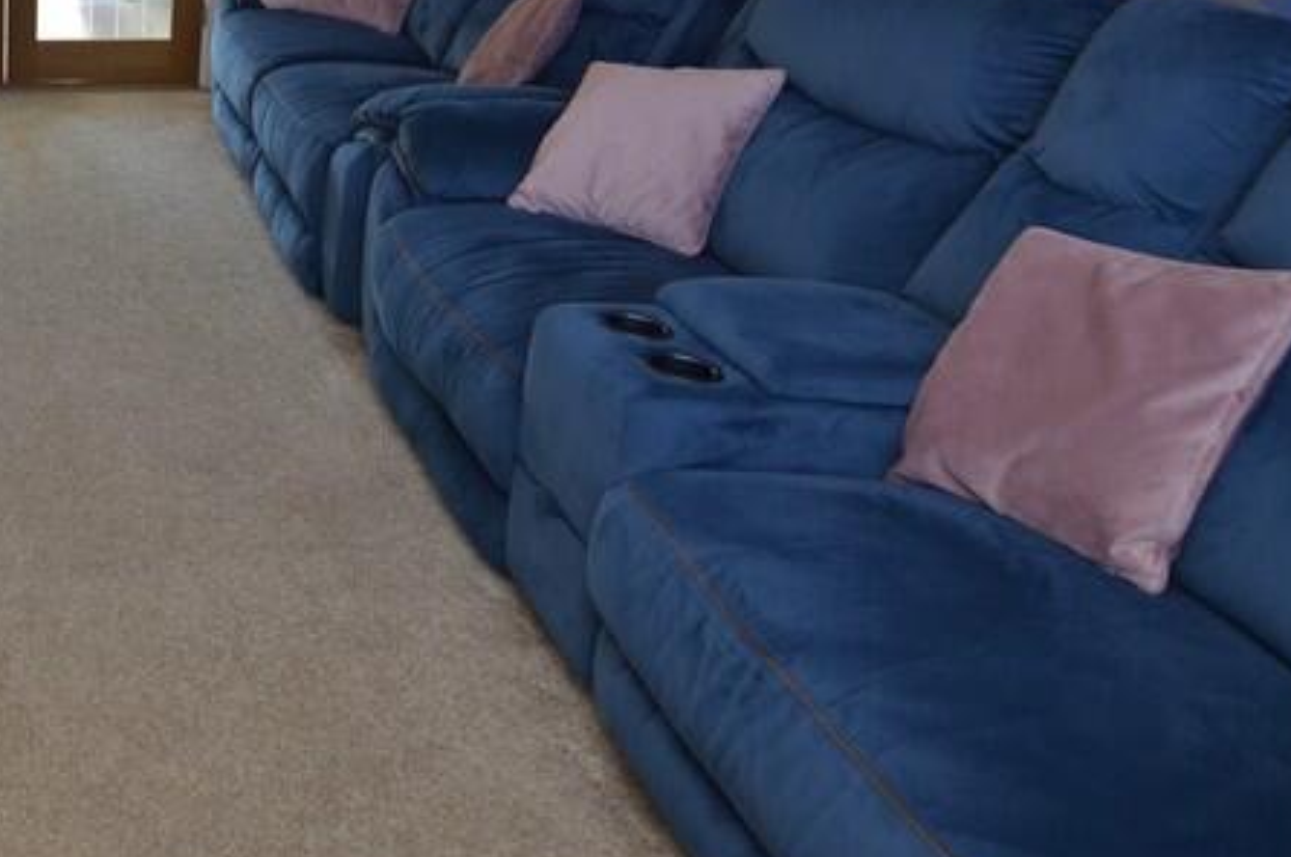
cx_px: -67
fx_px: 1417
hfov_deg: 41.1
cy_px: 295
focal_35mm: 40
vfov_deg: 33.4
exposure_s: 1/60
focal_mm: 11.5
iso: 400
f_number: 5
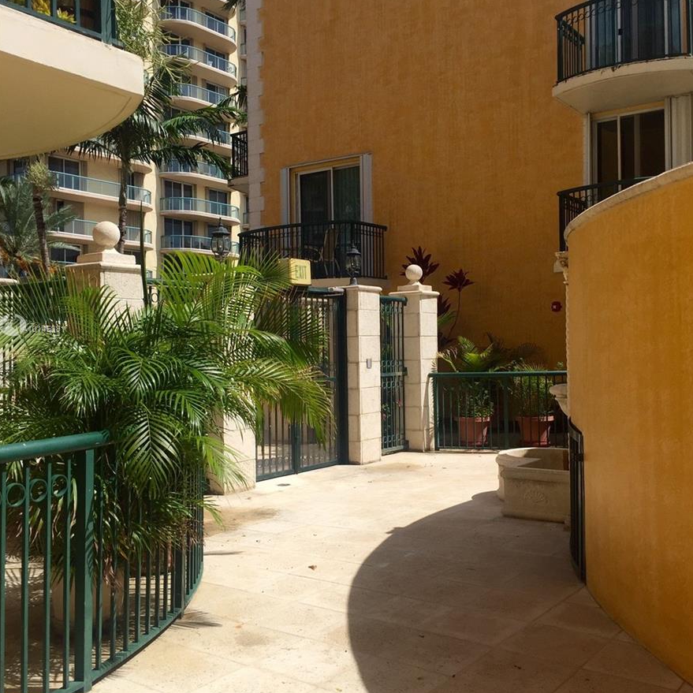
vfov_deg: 47.2
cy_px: 330
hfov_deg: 47.2
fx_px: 793
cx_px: 350
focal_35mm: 35
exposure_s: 1/3049
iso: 32
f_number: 2.2
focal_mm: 4.15
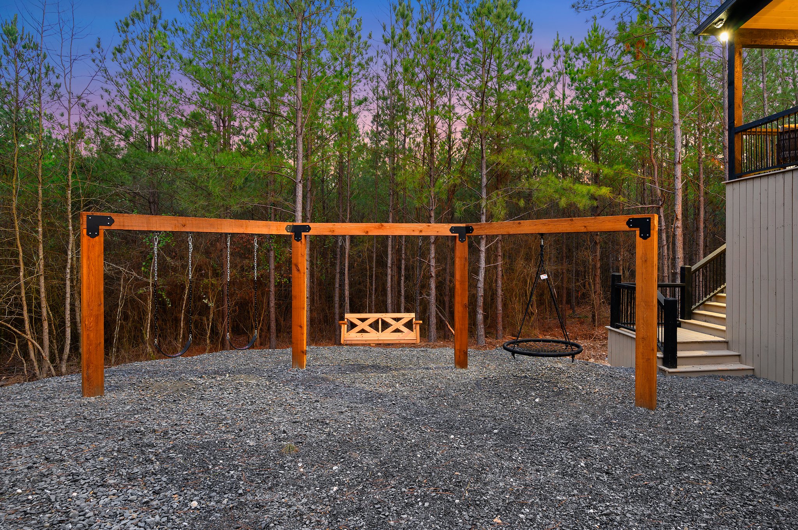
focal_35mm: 18
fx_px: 410
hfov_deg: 88.5
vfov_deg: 65.9
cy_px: 265
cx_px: 399
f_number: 9
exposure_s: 2.5
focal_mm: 18.5
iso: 400
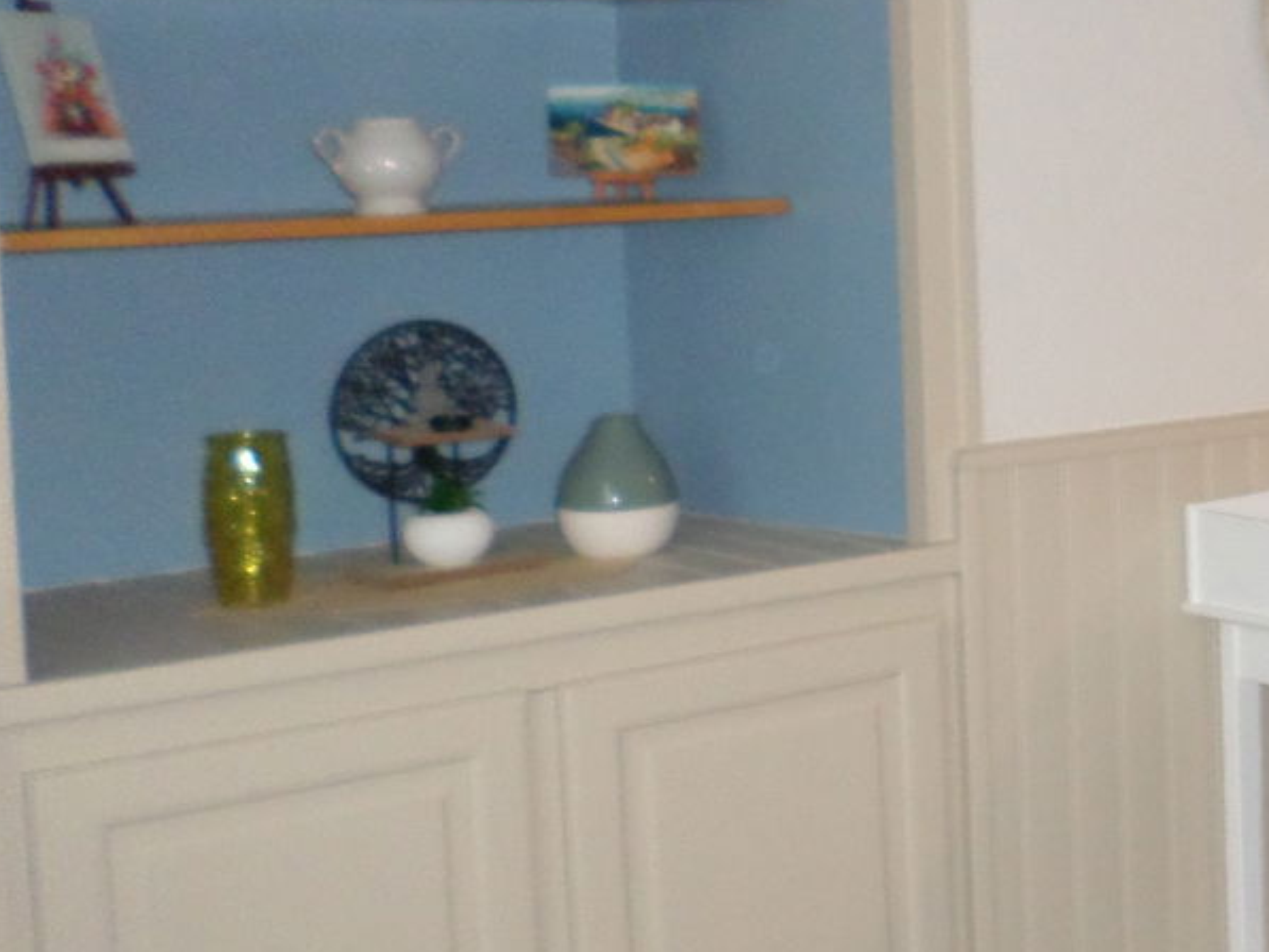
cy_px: 344
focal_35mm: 67
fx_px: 2457
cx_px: 1666
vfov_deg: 21.9
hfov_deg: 25.0
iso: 200
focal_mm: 4.5
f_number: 2.5
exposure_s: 1/30
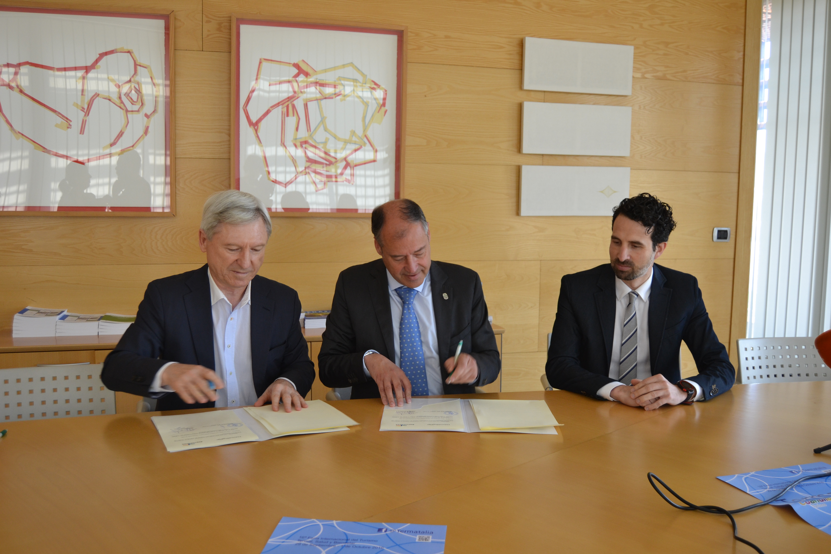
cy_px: 277
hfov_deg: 61.9
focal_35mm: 30
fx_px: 692
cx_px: 416
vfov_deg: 43.6
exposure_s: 1/60
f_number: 4
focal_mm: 20
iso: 400
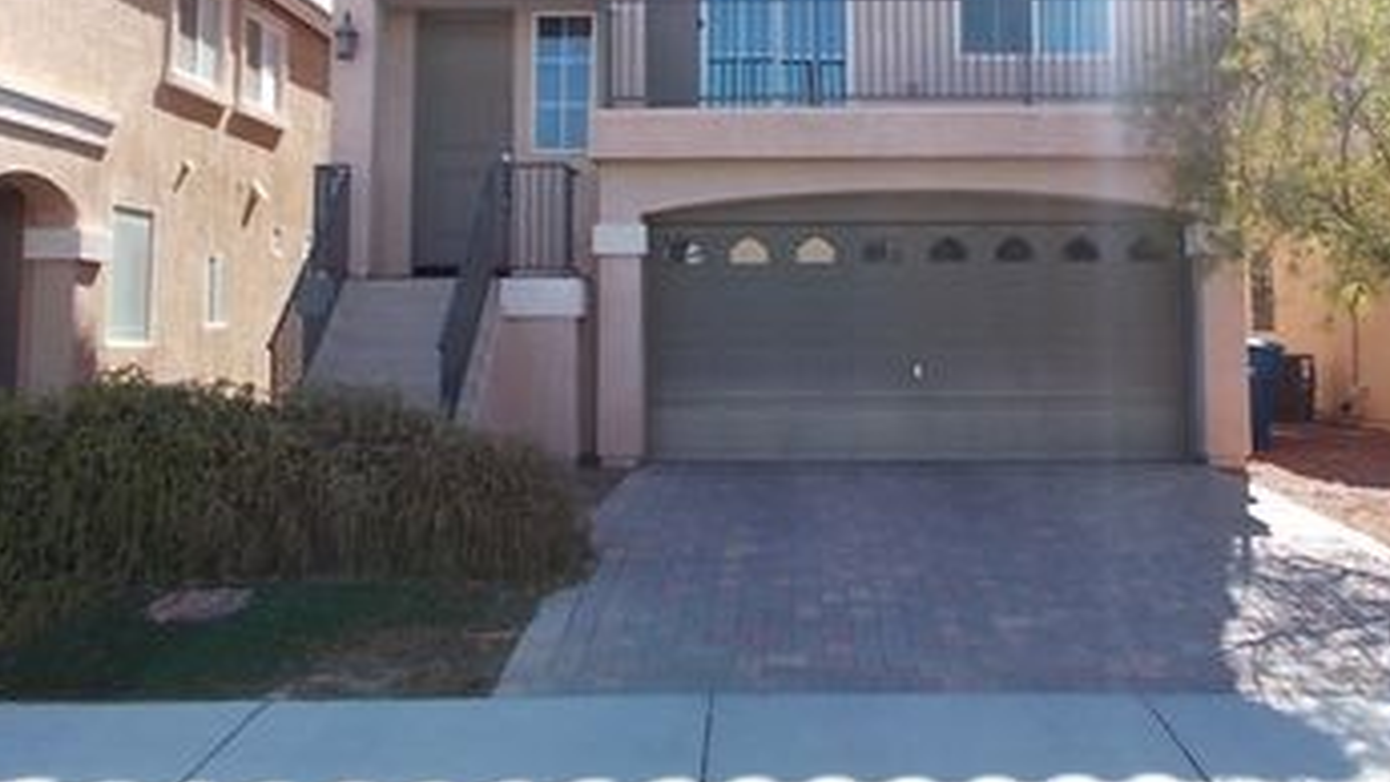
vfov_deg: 28.5
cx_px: 766
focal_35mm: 41
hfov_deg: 49.3
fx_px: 1511
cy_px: 175
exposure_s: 1/250
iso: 80
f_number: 3.2
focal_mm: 4.6
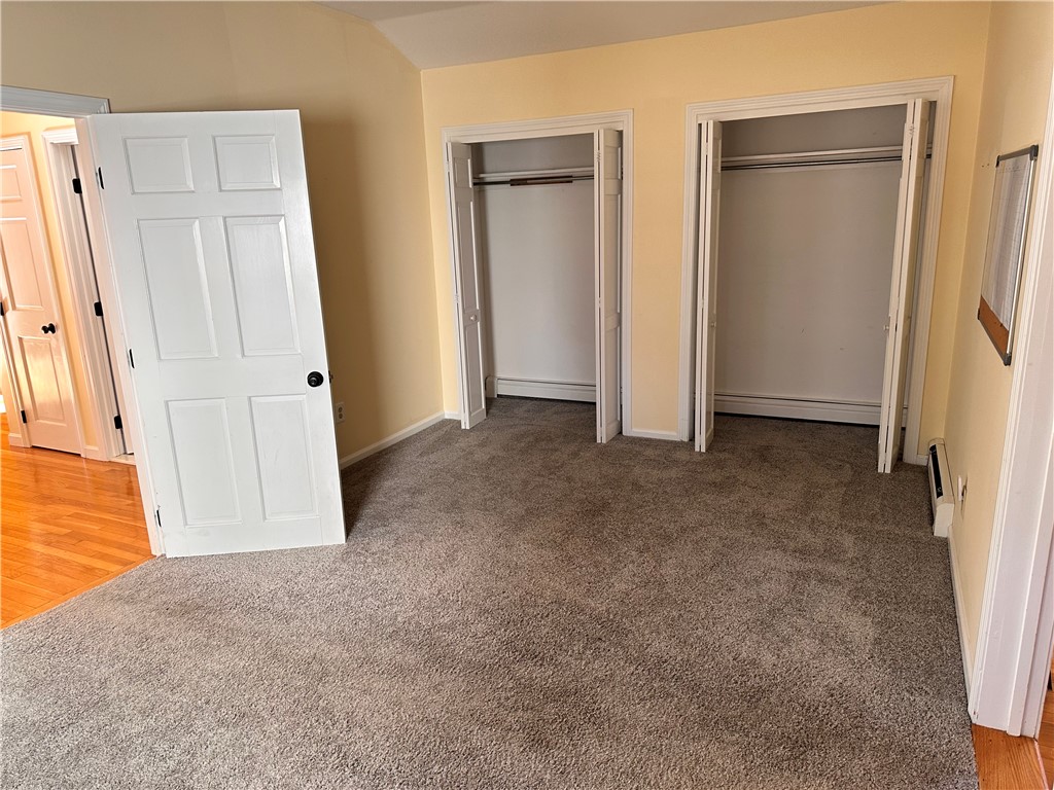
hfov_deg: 71.6
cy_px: 395
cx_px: 527
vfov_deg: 56.8
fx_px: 731
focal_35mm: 24
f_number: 1.78
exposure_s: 1/120
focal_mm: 6.86
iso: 125
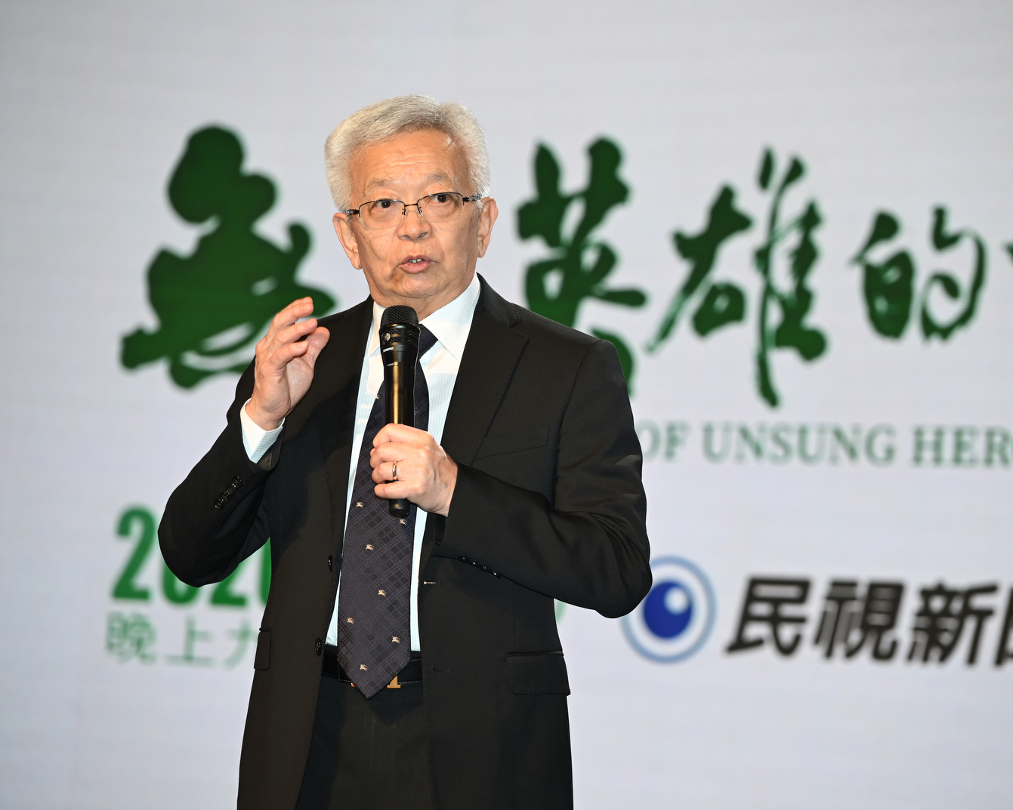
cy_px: 404
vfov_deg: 11.4
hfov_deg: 14.2
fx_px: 4078
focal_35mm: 136
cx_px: 598
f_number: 4
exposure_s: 1/200
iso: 720
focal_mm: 120
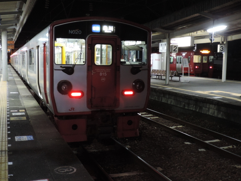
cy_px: 90
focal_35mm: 43
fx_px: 299
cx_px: 120
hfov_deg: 43.9
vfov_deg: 33.6
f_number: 3.4
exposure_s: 1/10
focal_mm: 7.6
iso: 800
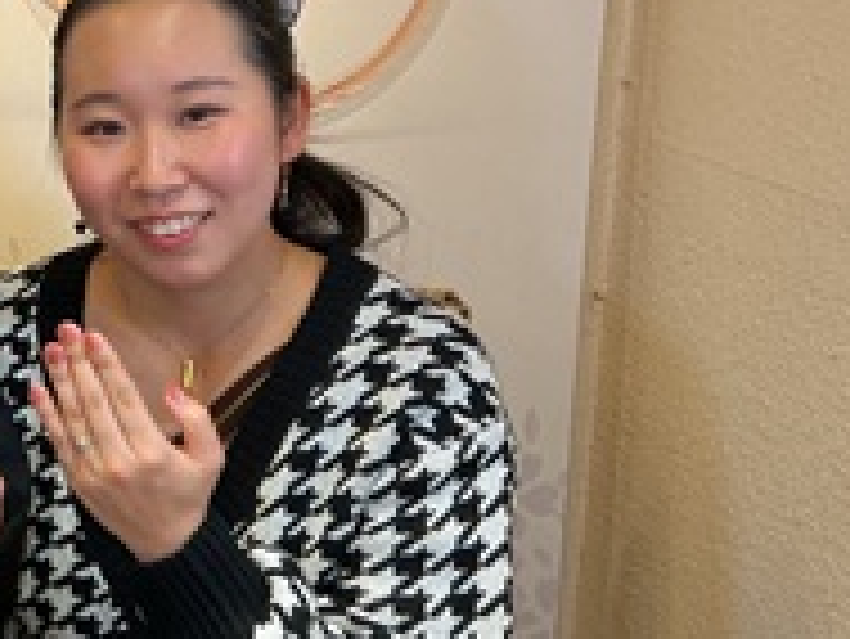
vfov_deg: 21.2
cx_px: -90
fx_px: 1695
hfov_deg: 26.0
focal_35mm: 69
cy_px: 191
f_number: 1.8
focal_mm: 3
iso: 50
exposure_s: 1/60
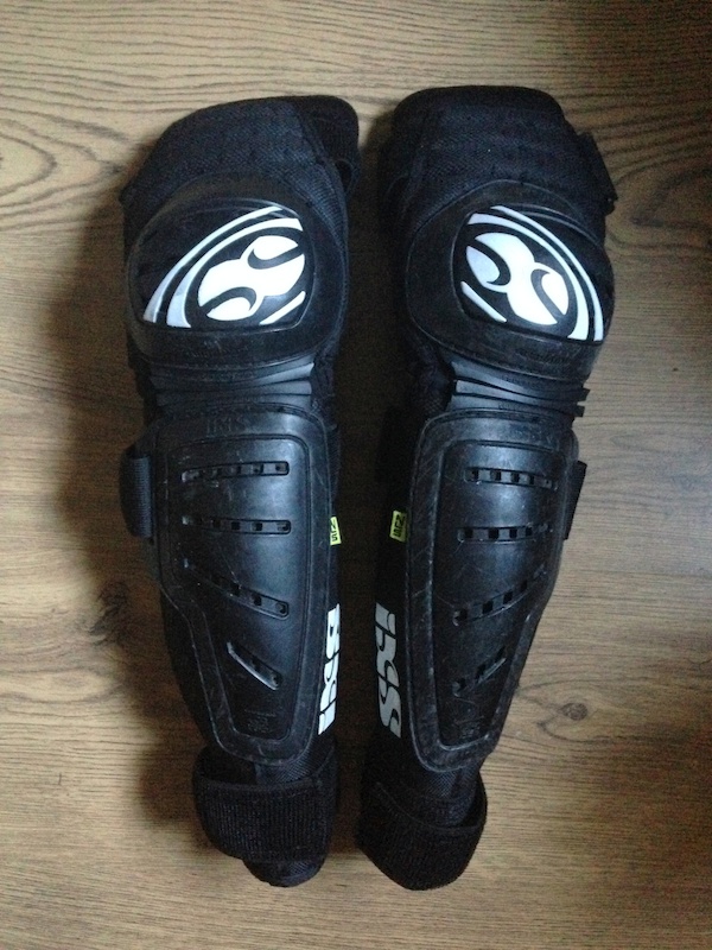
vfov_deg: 55.4
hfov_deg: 42.9
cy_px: 475
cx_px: 356
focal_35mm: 33
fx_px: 905
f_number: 2.4
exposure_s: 1/15
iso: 800
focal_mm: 4.12
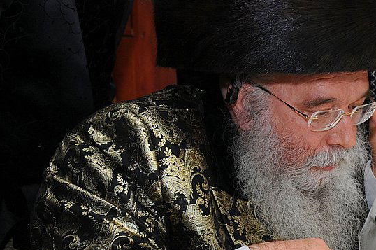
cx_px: 413
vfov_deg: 11.7
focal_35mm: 117
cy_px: 166
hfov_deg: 16.9
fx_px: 1221
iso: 250
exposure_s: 1/100
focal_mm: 35
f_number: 5.6
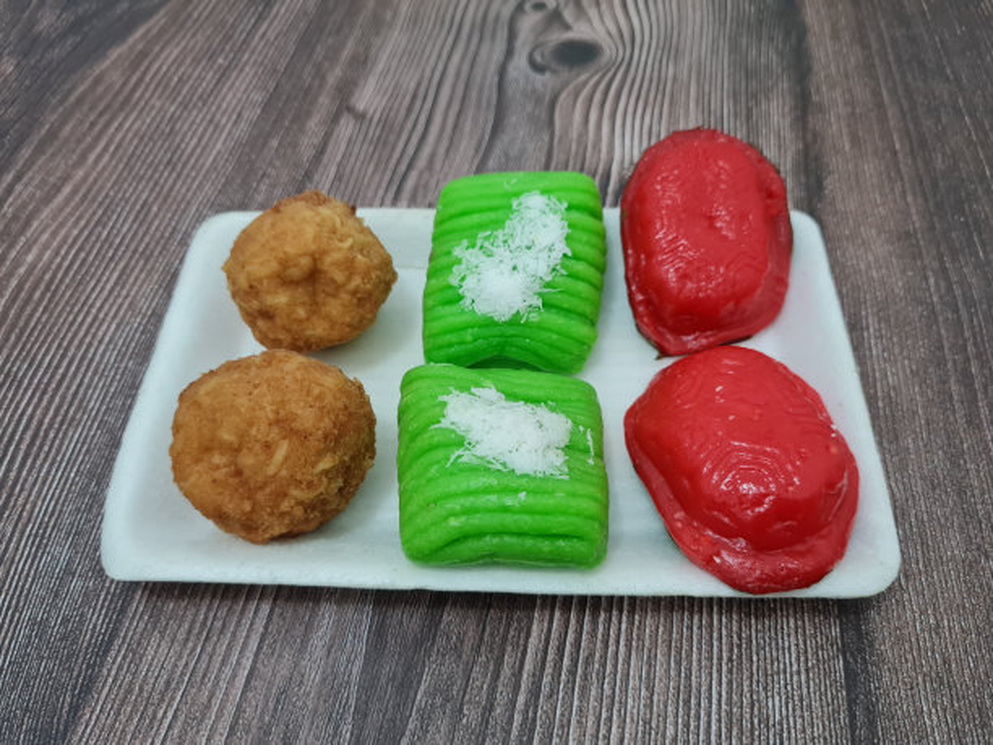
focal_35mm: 26
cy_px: 372
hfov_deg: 67.3
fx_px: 746
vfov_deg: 53.1
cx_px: 496
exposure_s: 1/33
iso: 500
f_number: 1.8
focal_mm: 5.4
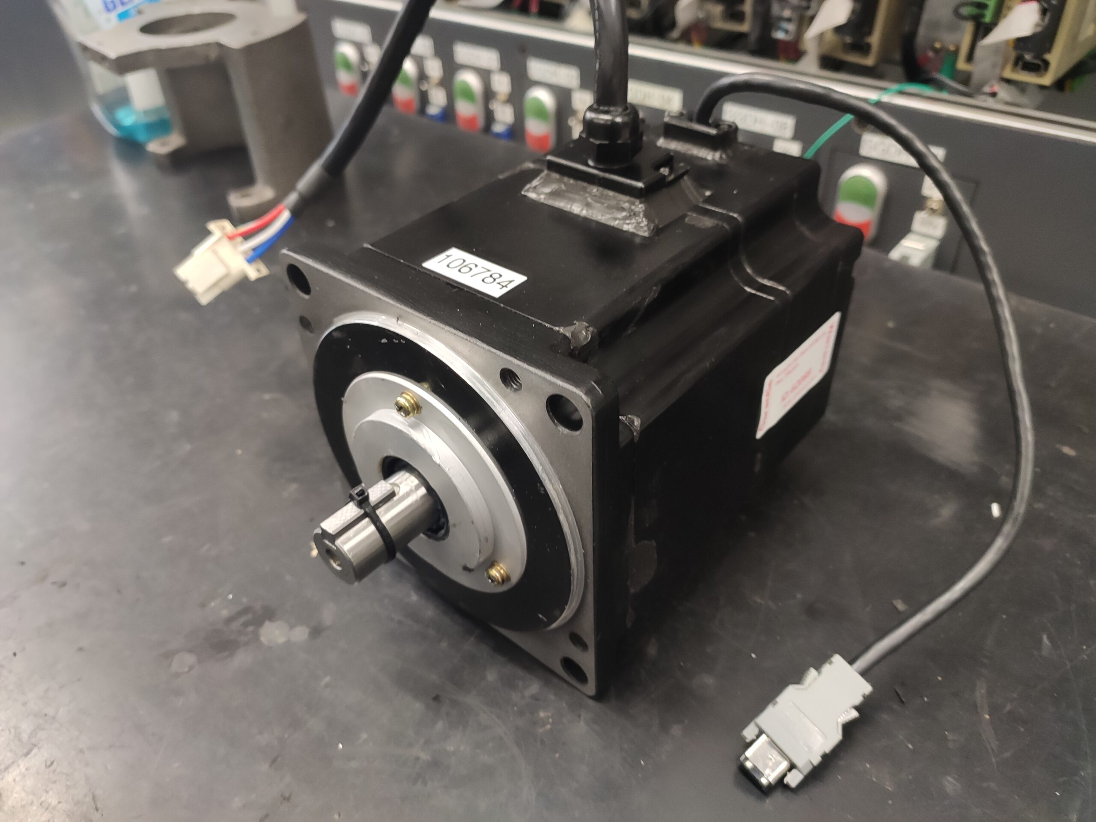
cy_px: 411
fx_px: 823
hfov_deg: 67.3
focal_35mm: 26
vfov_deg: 53.1
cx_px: 548
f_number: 1.75
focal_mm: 4.77
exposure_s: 1/33
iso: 806
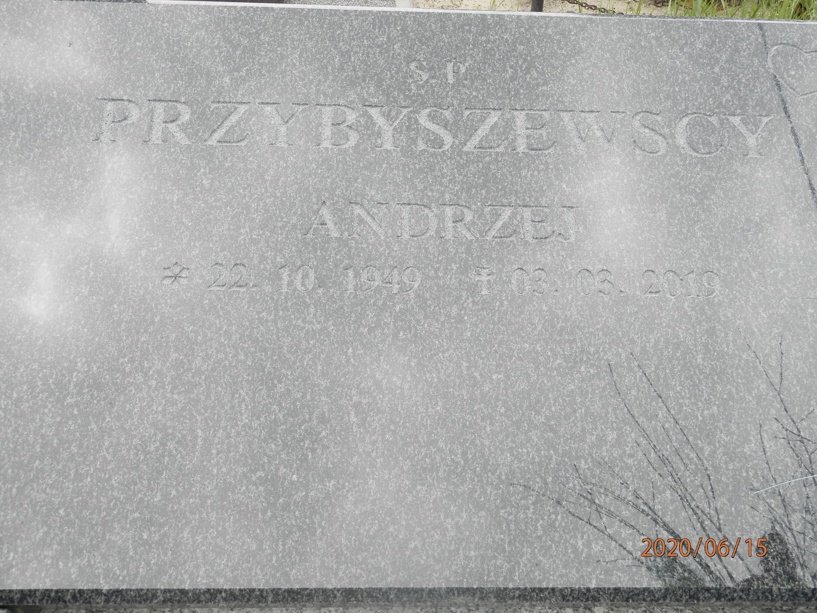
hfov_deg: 46.8
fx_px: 944
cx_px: 408
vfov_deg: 36.0
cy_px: 306
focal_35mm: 40
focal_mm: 7.2
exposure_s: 1/250
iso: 80
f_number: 3.5
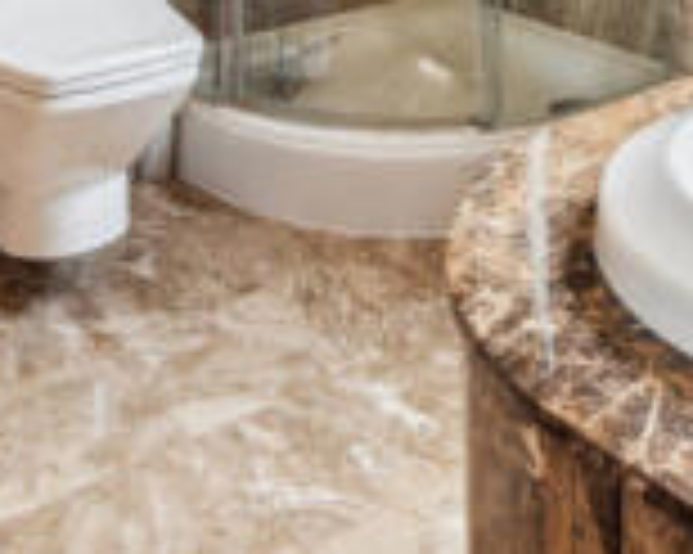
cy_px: -385
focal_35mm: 64
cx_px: 488
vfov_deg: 19.2
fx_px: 1312
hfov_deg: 29.3
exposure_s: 1/30
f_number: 6.3
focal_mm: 16
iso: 400
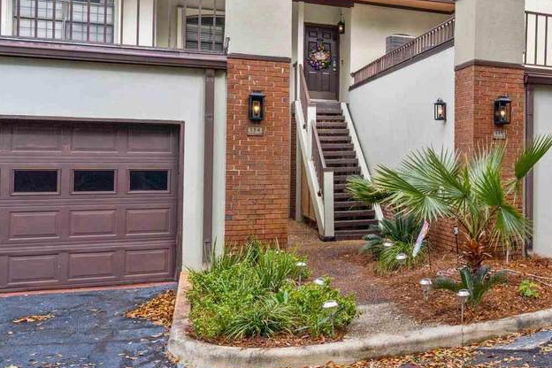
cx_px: 557
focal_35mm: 42
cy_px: 144
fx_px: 651
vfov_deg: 31.5
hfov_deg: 40.1
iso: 200
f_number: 8
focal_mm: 13.8
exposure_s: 1/60
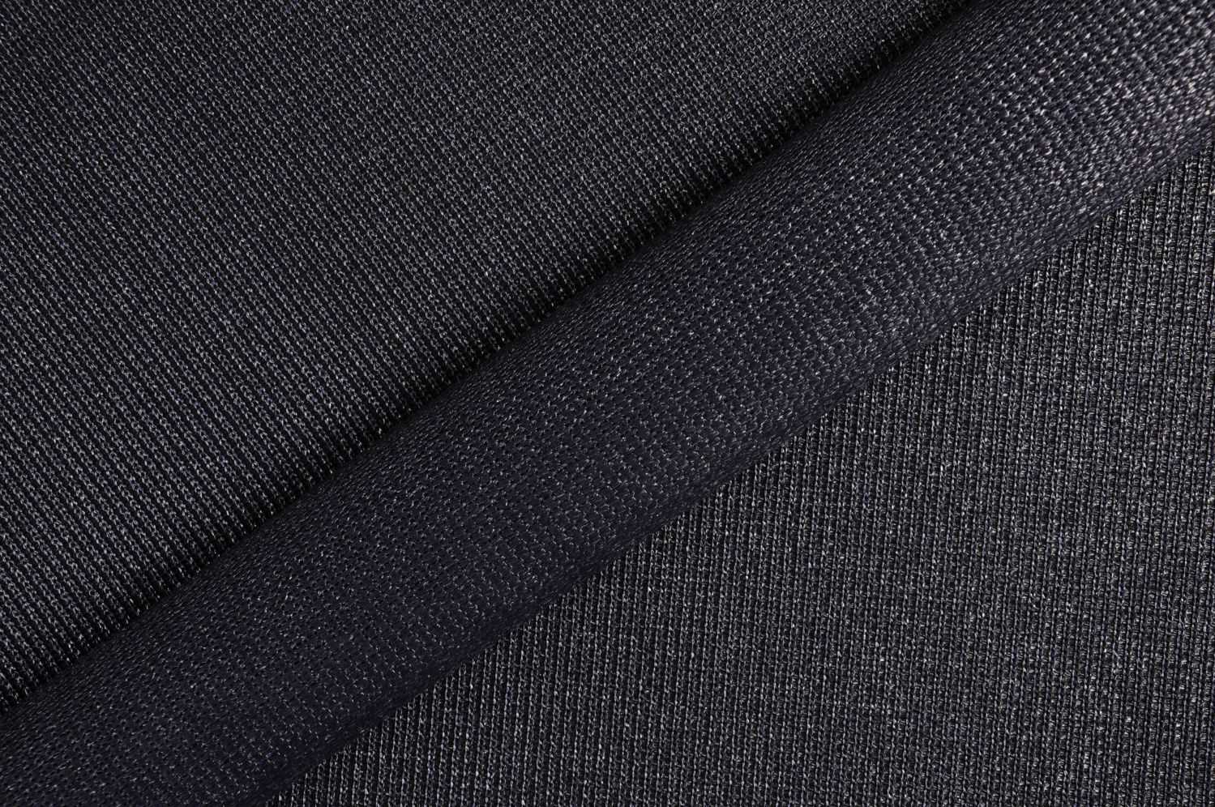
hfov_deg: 27.0
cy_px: 404
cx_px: 608
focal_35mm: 75
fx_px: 2528
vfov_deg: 18.1
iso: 200
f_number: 9
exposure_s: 1/40
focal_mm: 50
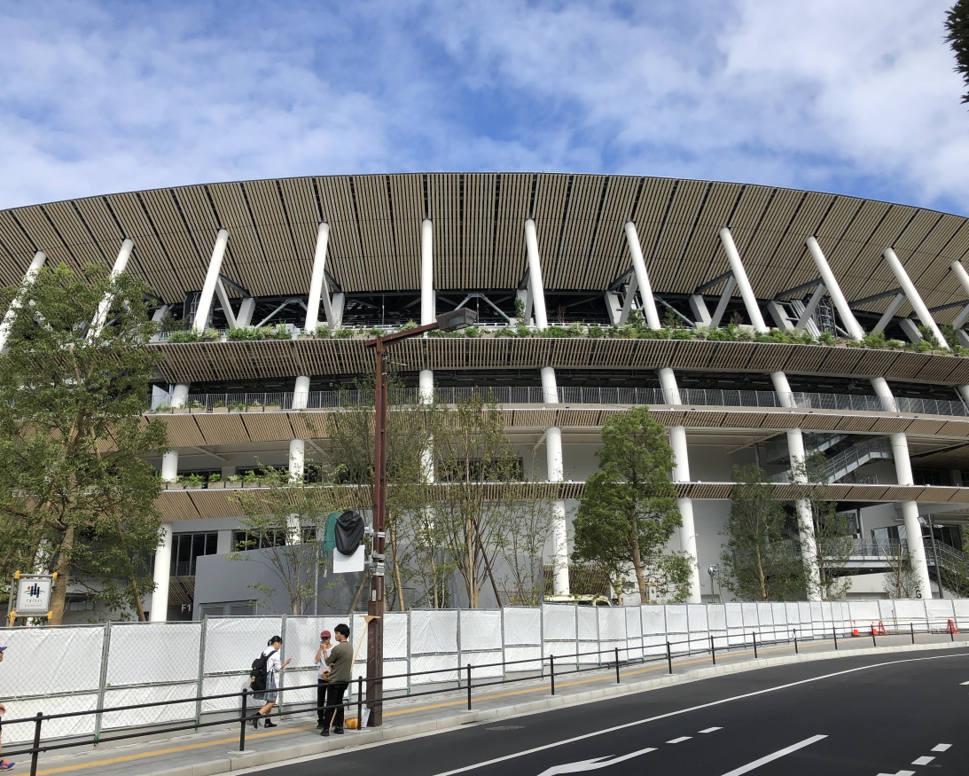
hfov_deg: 58.8
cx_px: 487
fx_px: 861
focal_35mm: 30
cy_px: 388
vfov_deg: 48.5
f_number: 1.8
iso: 20
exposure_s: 1/1333
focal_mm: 3.99
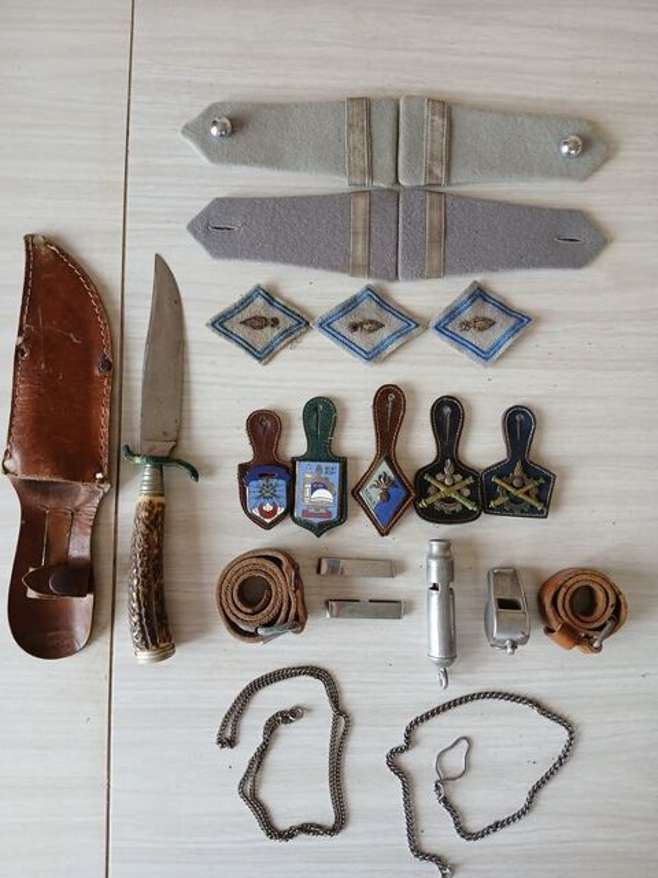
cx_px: 329
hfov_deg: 53.1
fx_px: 659
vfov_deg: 67.3
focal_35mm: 26
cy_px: 439
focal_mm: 3.98
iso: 125
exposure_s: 1/50
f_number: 1.8
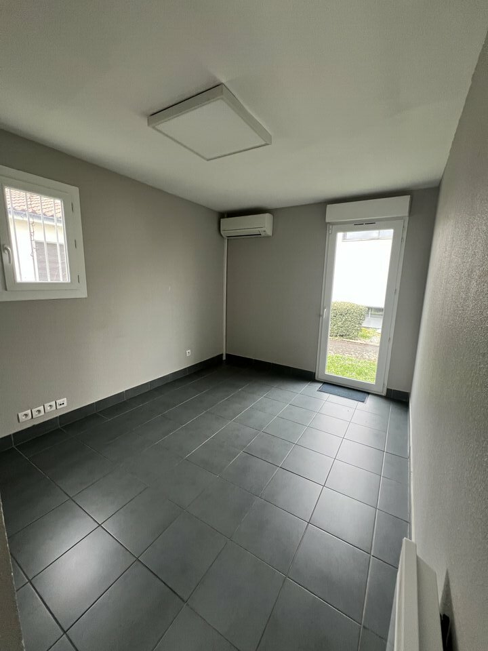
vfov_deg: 106.2
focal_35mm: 13
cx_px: 244
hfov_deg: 89.9
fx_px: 244
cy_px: 326
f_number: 1.8
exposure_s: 1/99
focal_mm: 1.57
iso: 250
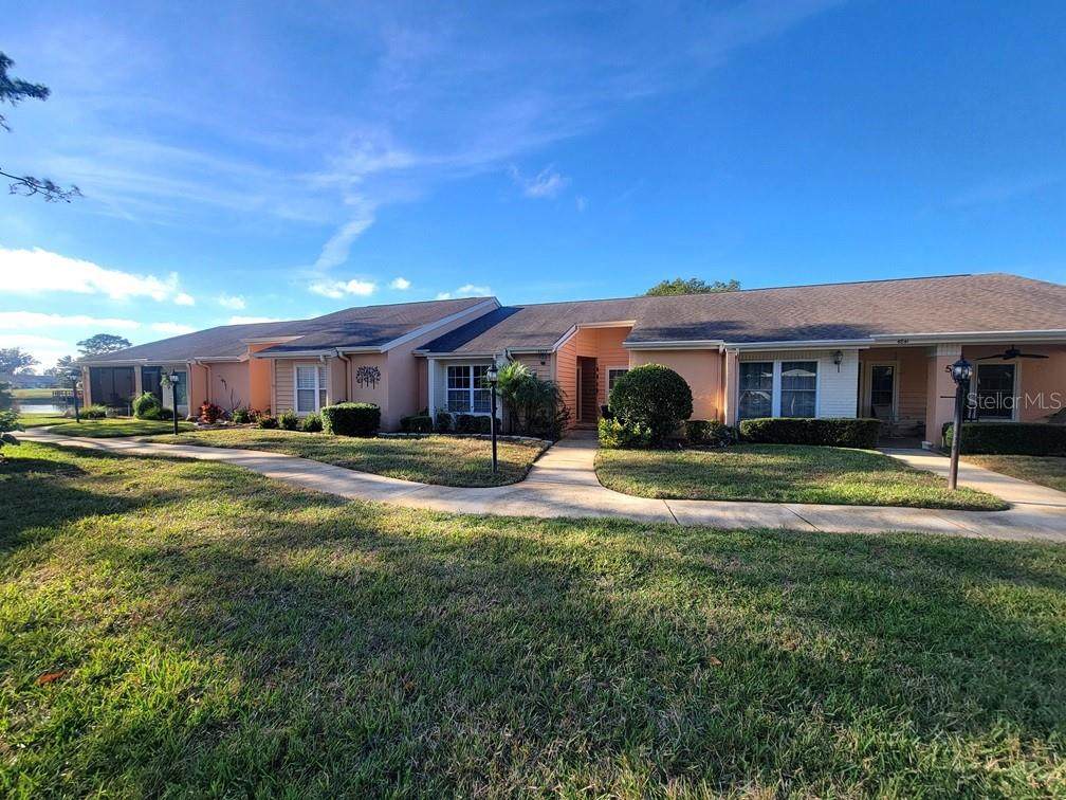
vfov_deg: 89.9
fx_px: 400
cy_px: 400
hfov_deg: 106.2
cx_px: 533
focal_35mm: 13
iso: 50
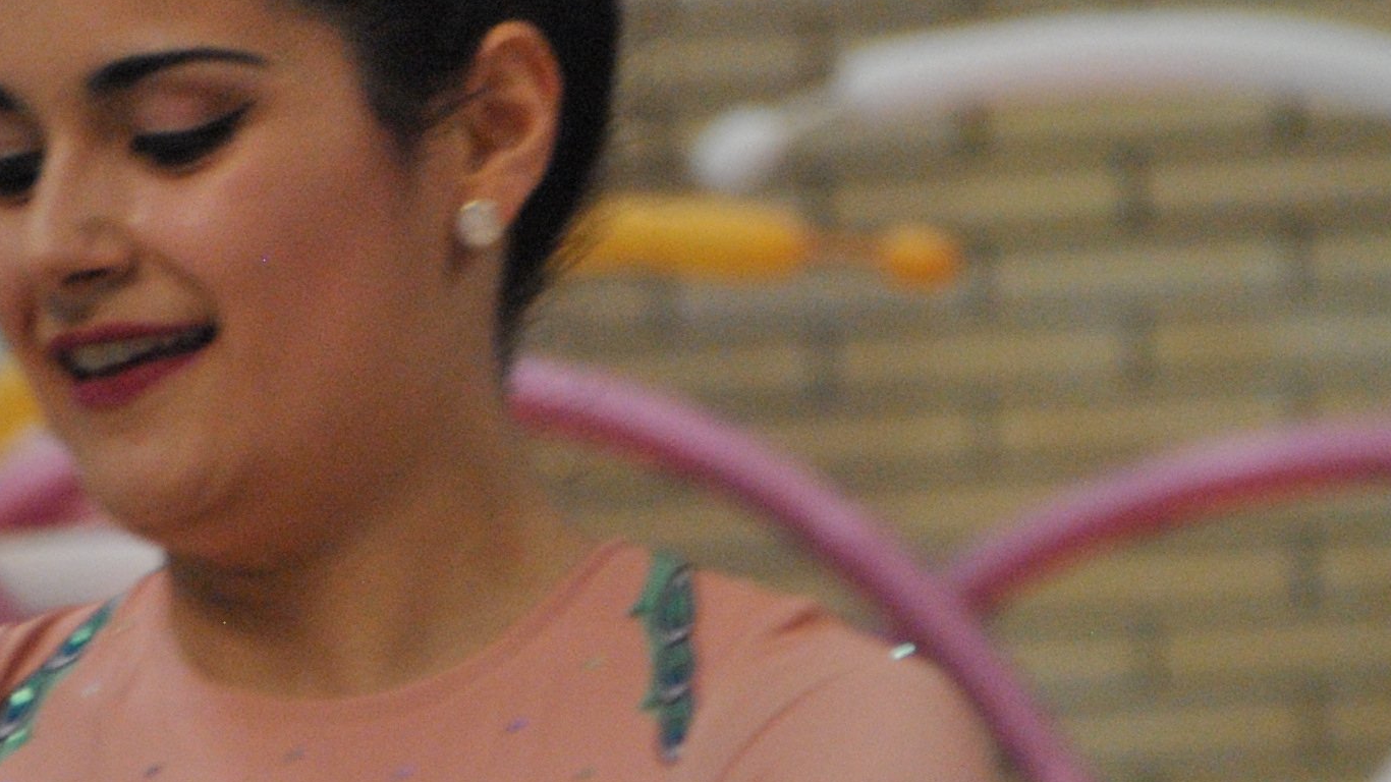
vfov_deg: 1.4
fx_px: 32896
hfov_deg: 2.4
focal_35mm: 892
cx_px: 699
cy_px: 462
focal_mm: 200
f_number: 6.3
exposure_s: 1/160
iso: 800
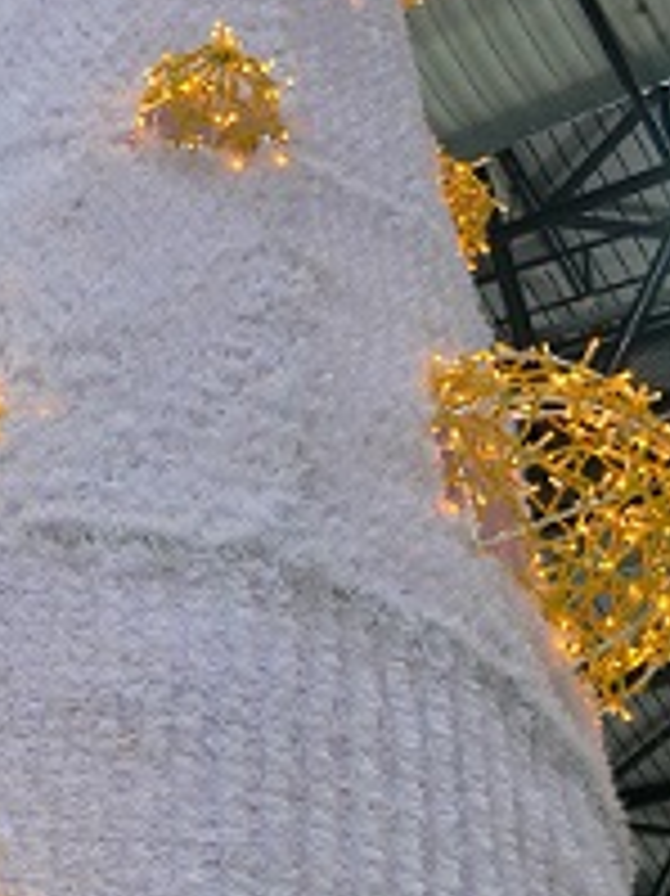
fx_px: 2377
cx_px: 63
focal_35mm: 92
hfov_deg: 15.8
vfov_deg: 21.2
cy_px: 610
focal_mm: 7.4
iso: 100
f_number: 2.8
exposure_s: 1/13
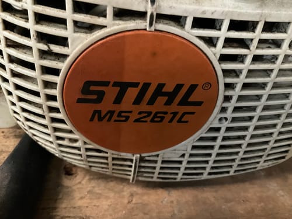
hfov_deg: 61.7
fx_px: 245
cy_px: 110
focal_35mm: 29
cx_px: 146
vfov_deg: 48.2
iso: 500
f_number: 1.8
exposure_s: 1/20
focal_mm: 3
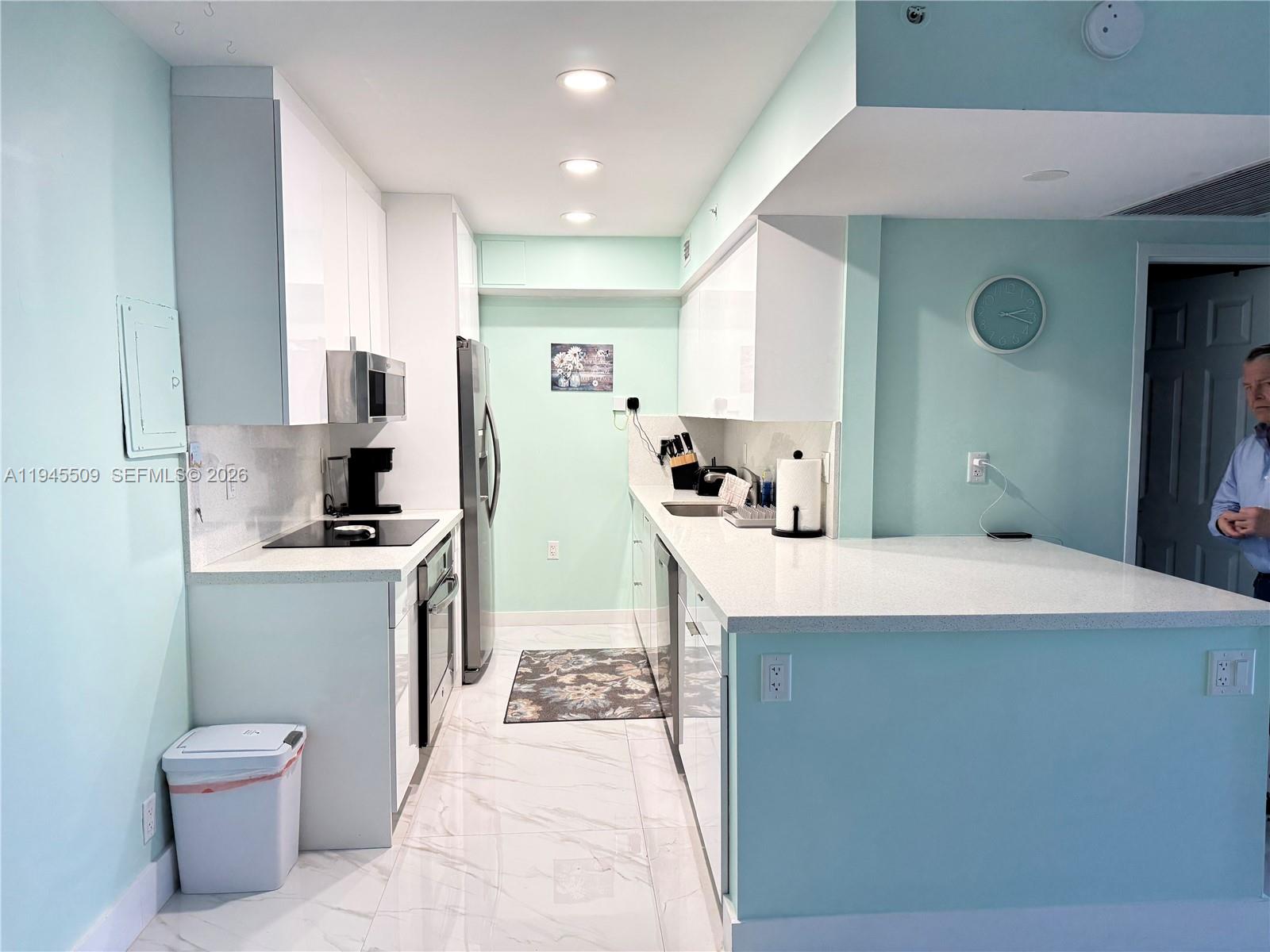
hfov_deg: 71.6
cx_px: 635
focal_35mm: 24
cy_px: 476
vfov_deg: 56.8
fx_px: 881
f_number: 1.78
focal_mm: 6.76
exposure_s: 1/120
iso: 125
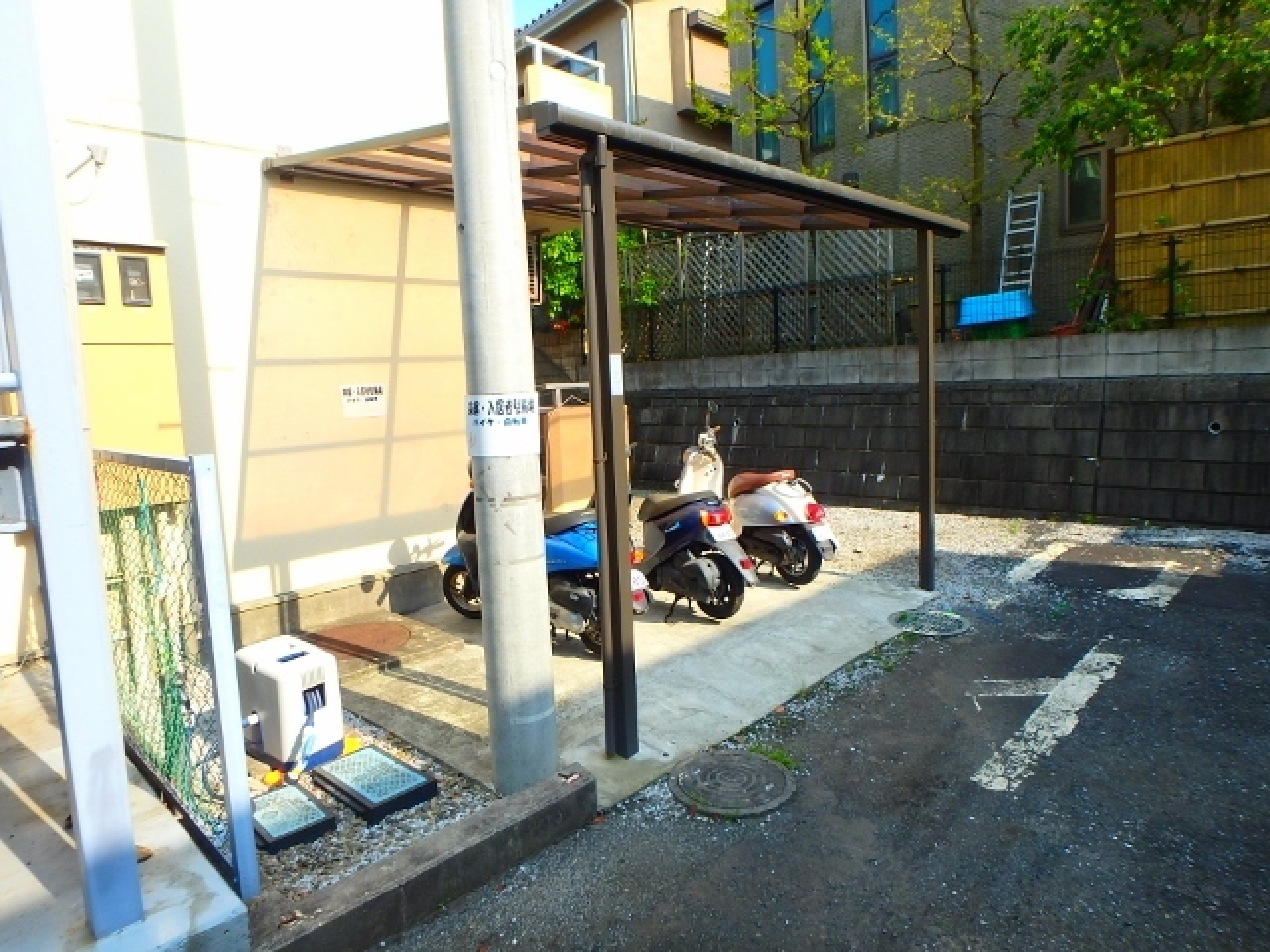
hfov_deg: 79.0
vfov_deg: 63.4
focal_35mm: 21
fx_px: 770
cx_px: 635
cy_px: 476
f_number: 3.5
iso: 125
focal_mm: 3.7
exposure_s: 1/500
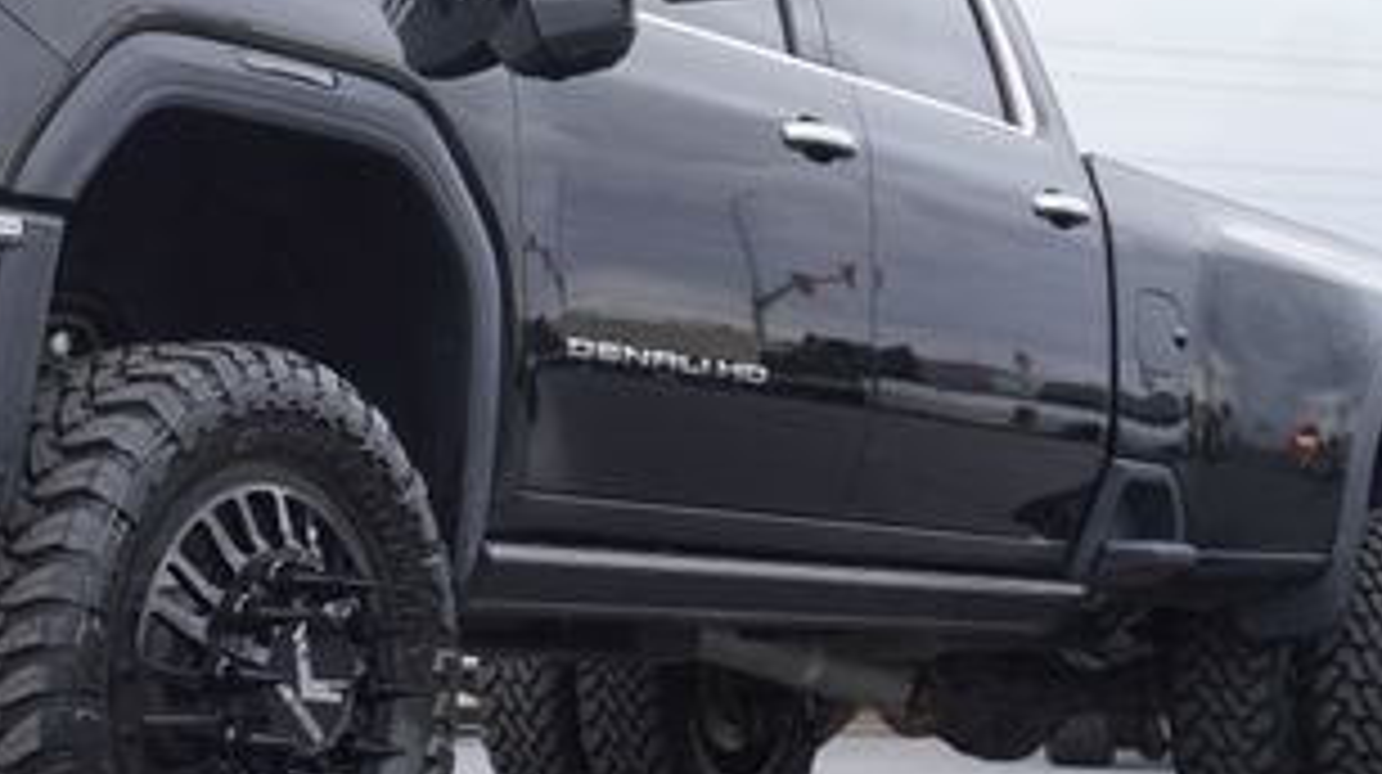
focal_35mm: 82
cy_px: 207
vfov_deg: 14.6
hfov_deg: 25.4
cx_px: 252
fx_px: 3005
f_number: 6.3
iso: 100
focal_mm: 25
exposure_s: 1/125
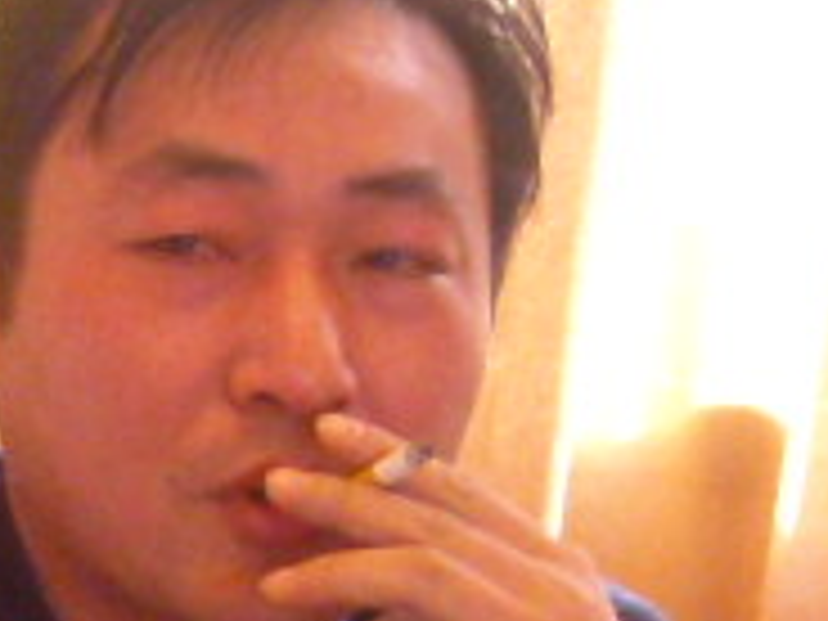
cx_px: -778
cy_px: 1197
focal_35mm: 195
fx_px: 4664
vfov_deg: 7.4
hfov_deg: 9.5
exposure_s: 1/60
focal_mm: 5.7
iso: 366
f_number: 2.8
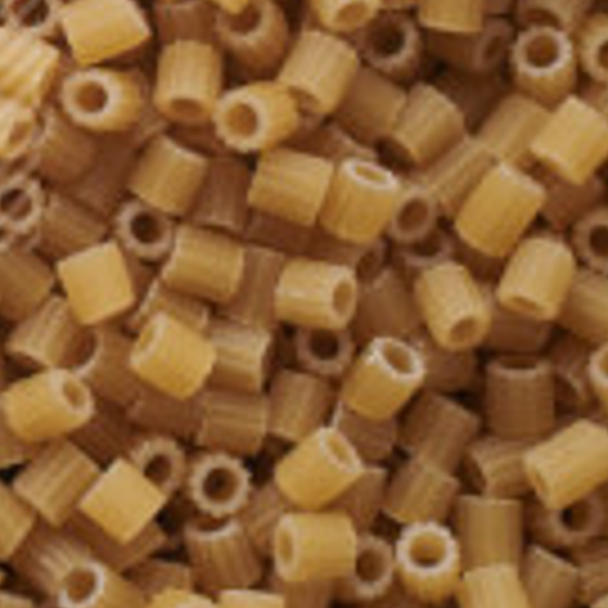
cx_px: -1085
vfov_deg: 6.8
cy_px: -522
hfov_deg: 6.5
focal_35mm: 252
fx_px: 5008
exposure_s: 1/100
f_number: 8
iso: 160
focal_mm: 50
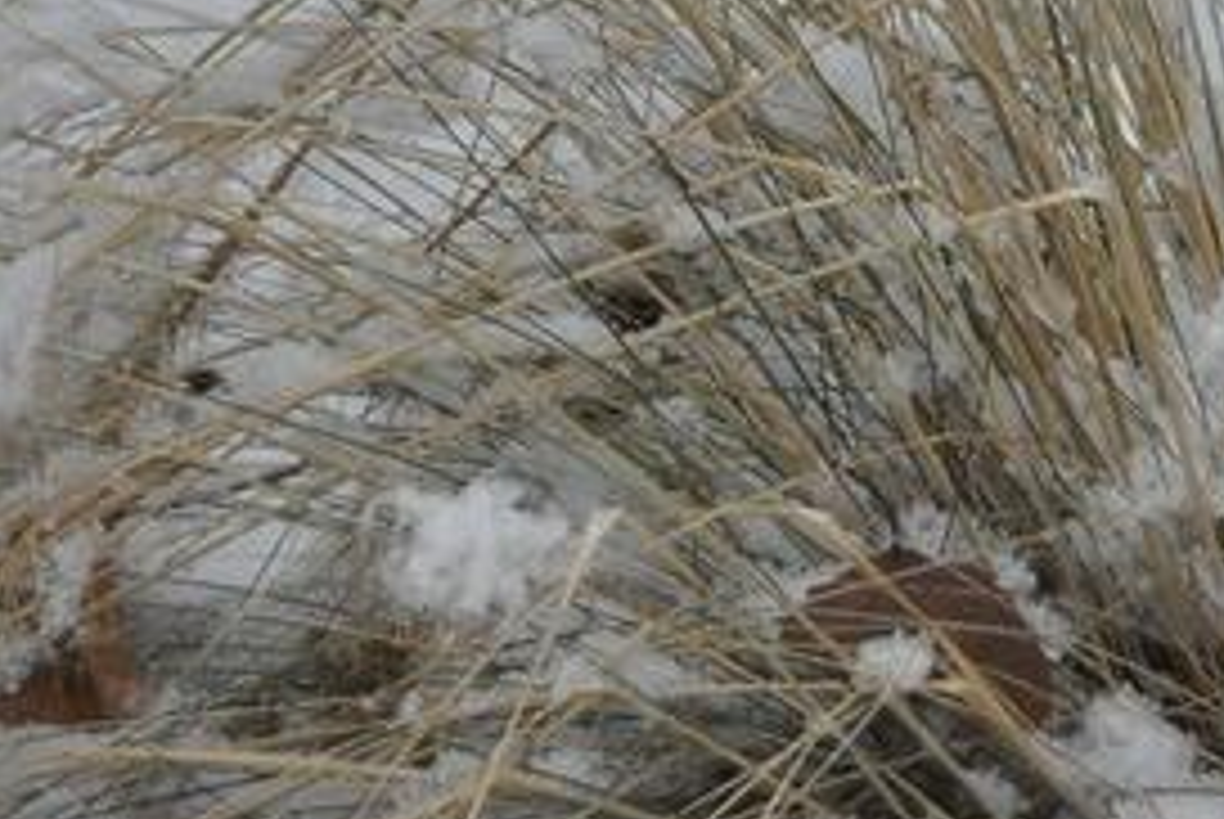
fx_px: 8985
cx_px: 1233
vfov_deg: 5.2
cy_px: -135
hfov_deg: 7.8
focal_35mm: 264
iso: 400
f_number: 5
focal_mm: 48
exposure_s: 1/100
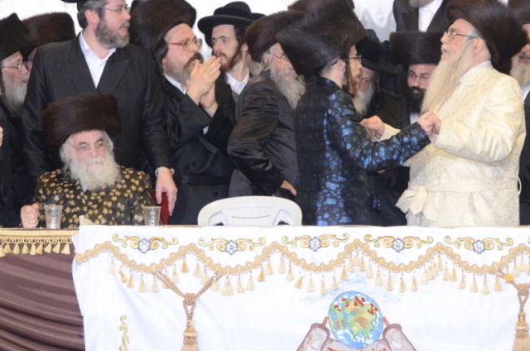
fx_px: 2821
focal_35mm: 192
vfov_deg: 7.1
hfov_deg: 10.7
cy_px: 118
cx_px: 399
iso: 800
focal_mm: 80
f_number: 5.6
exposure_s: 1/80
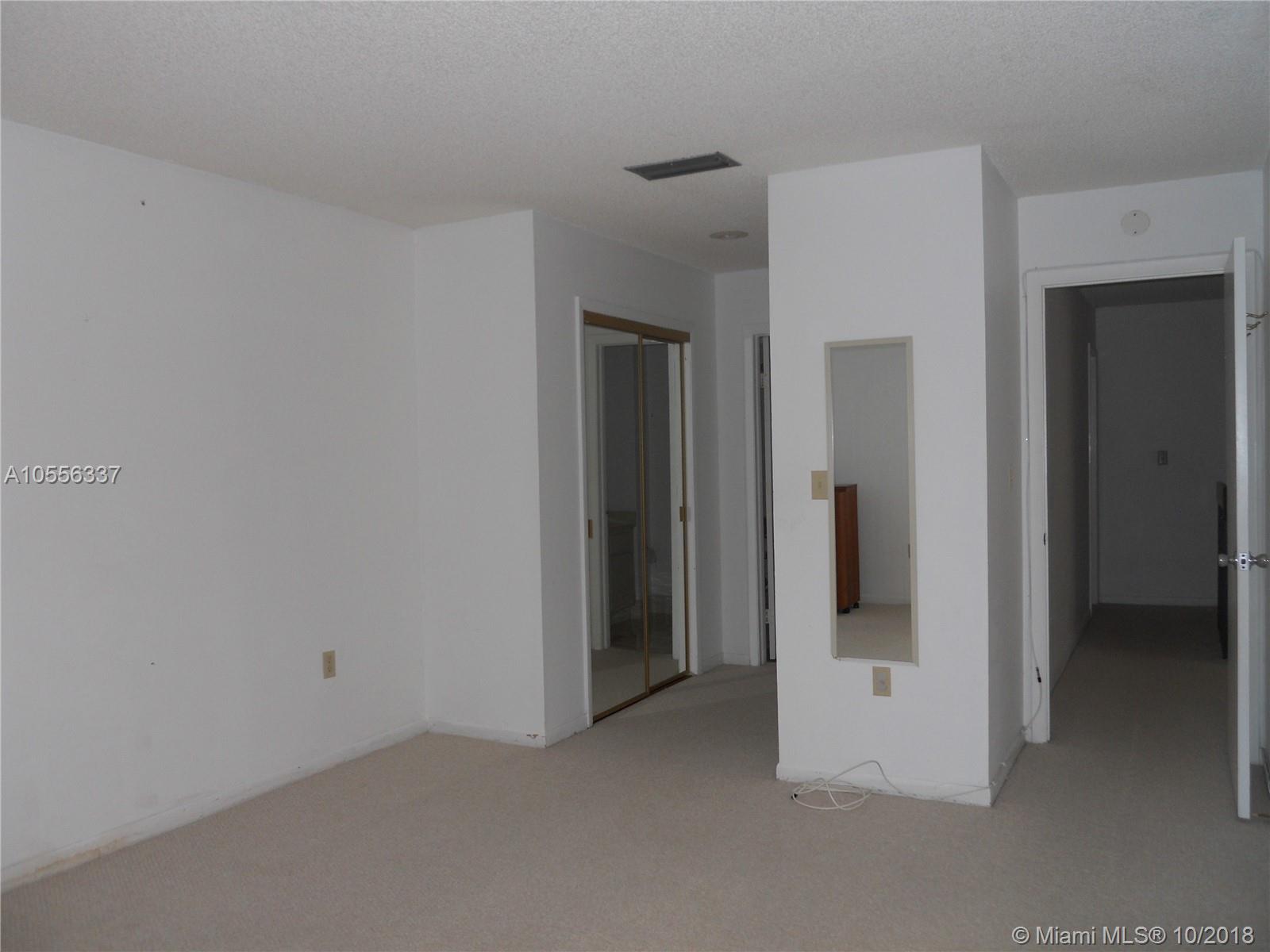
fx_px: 1027
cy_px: 476
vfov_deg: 49.7
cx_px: 635
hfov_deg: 63.4
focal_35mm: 28
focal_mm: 5
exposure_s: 1/25
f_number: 2.7
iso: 100
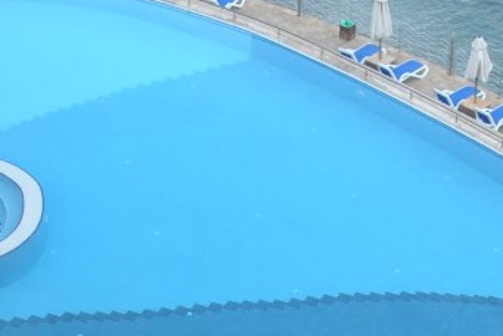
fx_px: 1552
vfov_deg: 12.2
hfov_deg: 18.3
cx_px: 350
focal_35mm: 111
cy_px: 324
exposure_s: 1/125
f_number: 5.6
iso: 200
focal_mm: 22
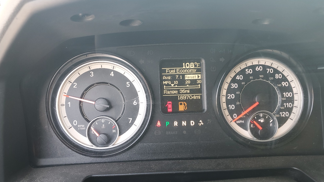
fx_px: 249
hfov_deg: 66.1
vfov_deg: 40.0
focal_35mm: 29
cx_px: 159
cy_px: 107
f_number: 1.5
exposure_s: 1/60.2
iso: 54
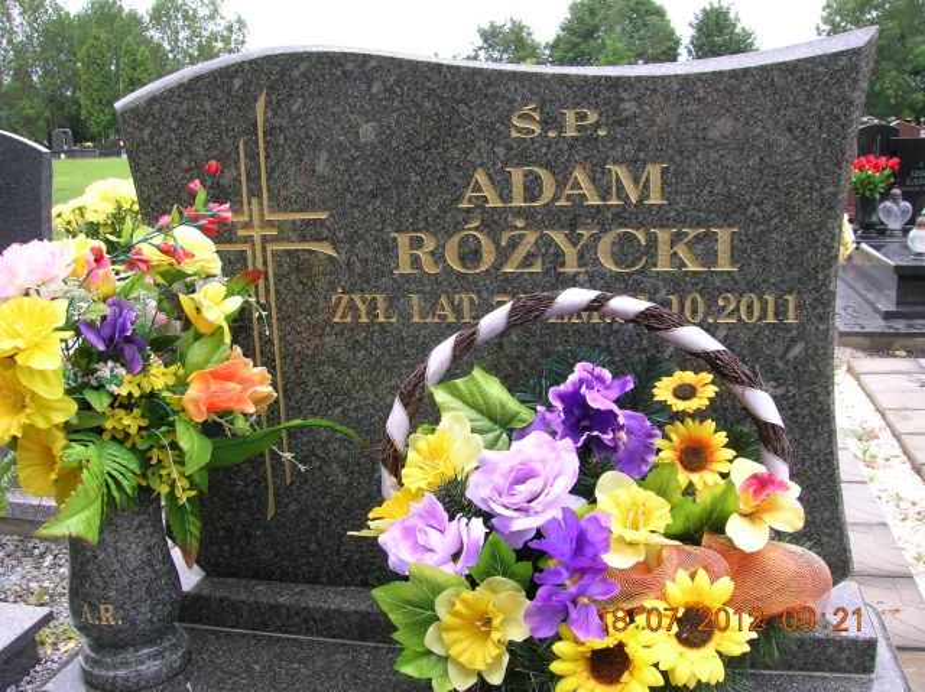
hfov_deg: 54.0
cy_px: 346
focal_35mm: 34
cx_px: 462
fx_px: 908
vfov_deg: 41.7
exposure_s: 1/63
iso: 50
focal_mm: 5.7
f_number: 4.9
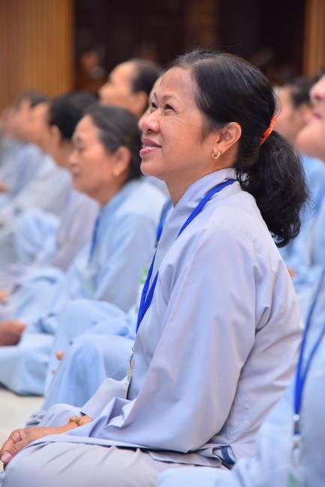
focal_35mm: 120
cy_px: 244
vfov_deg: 17.1
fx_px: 1626
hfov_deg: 11.4
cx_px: 162
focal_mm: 120
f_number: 4.5
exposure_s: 1/100
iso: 1250
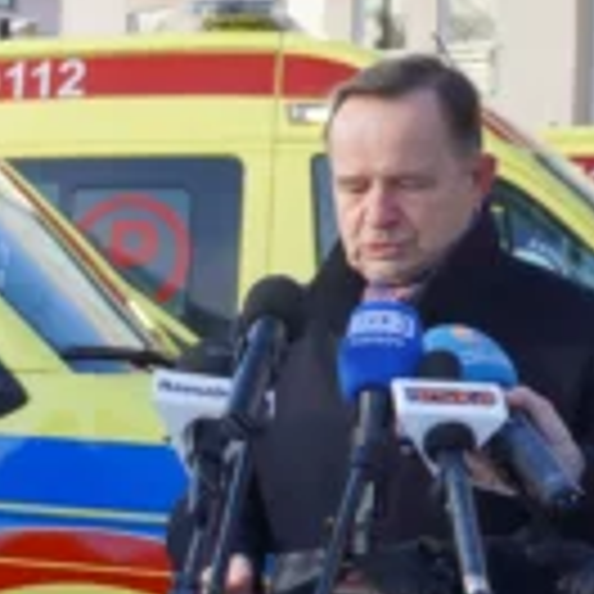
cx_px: -405
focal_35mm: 104
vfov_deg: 16.6
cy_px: 472
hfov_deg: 15.0
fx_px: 2019
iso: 100
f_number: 4
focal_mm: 24
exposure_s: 1/200
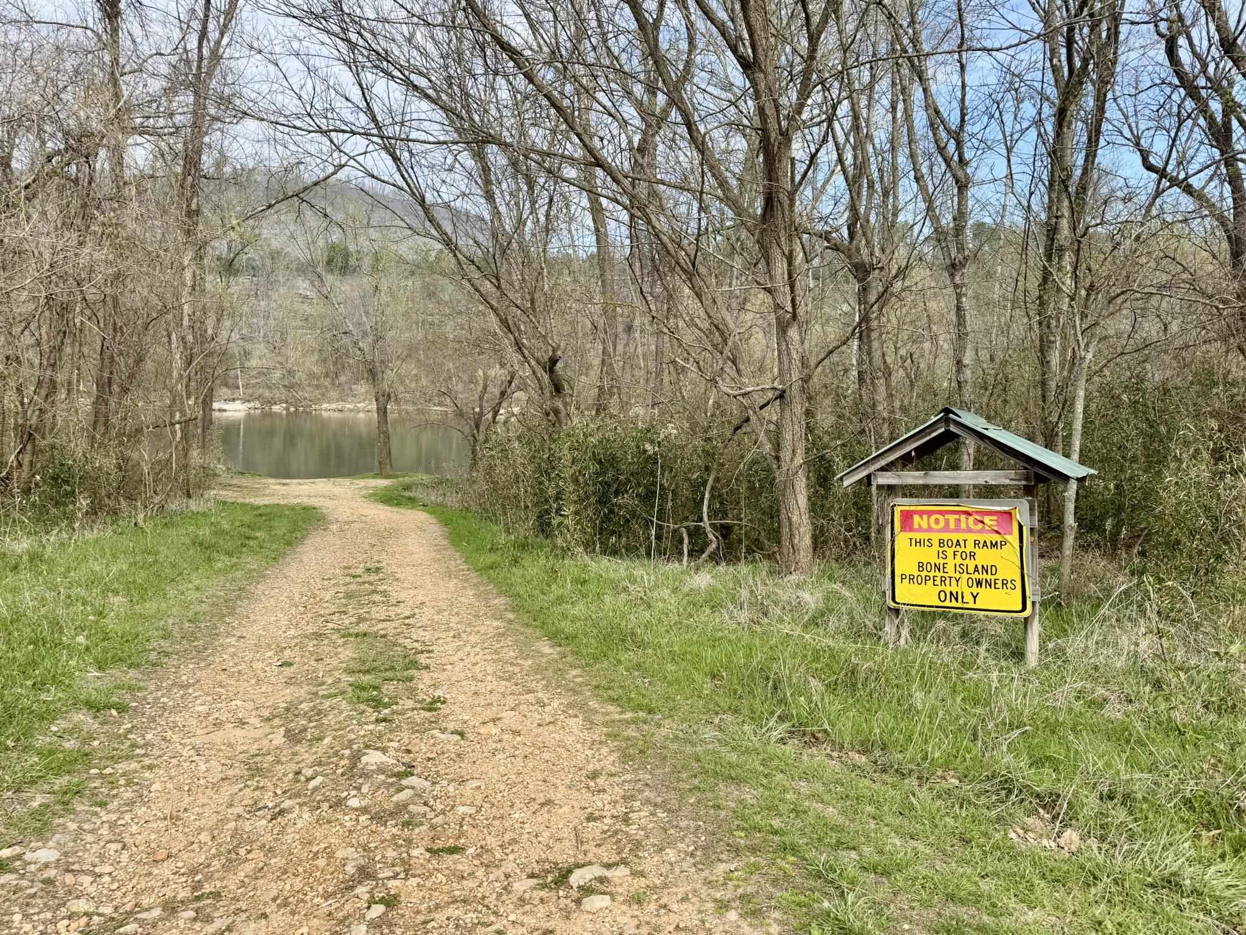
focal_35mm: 24
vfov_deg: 56.8
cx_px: 623
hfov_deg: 71.6
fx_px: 864
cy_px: 468
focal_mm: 6.76
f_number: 1.78
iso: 80
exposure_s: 1/2506
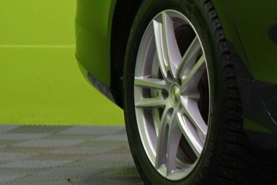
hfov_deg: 6.0
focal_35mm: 314
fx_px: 2416
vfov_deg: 4.4
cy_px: -75
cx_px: 877
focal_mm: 49
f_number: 5.6
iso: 400
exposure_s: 1/25
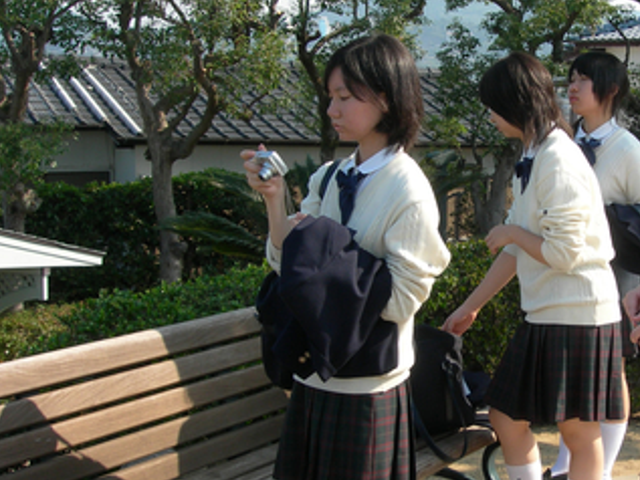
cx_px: 531
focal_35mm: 72
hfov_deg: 26.4
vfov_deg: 20.4
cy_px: 266
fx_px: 1332
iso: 50
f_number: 4.8
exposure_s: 1/299
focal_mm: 7.8
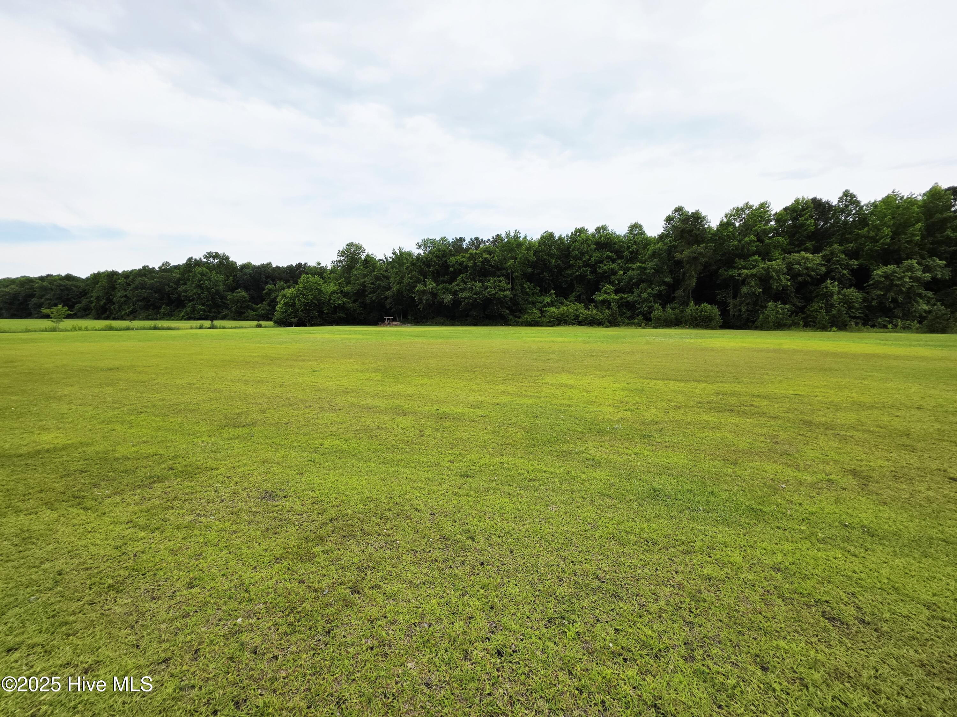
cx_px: 478
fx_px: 359
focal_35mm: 13
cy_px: 358
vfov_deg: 89.9
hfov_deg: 106.2
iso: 40
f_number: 1.9
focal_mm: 2.2
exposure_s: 1/2000
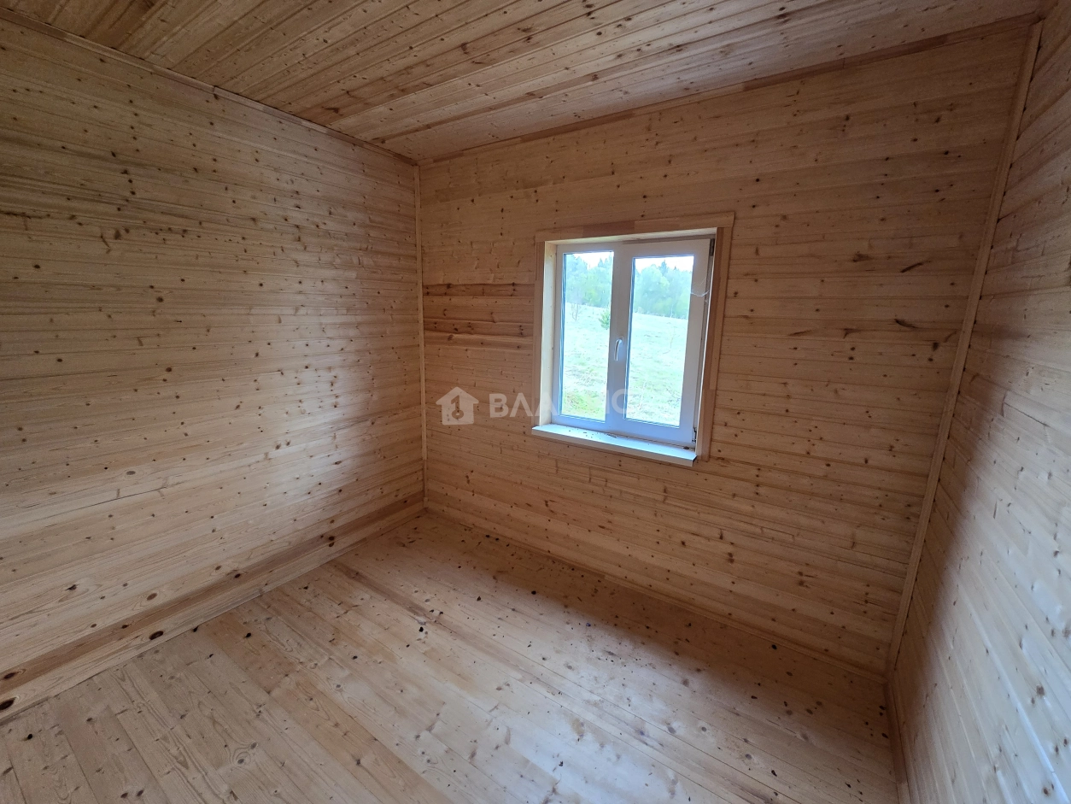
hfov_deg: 106.2
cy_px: 402
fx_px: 402
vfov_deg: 89.9
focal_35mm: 13
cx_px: 536
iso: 200
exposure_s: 1/60
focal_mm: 2.2
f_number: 2.2
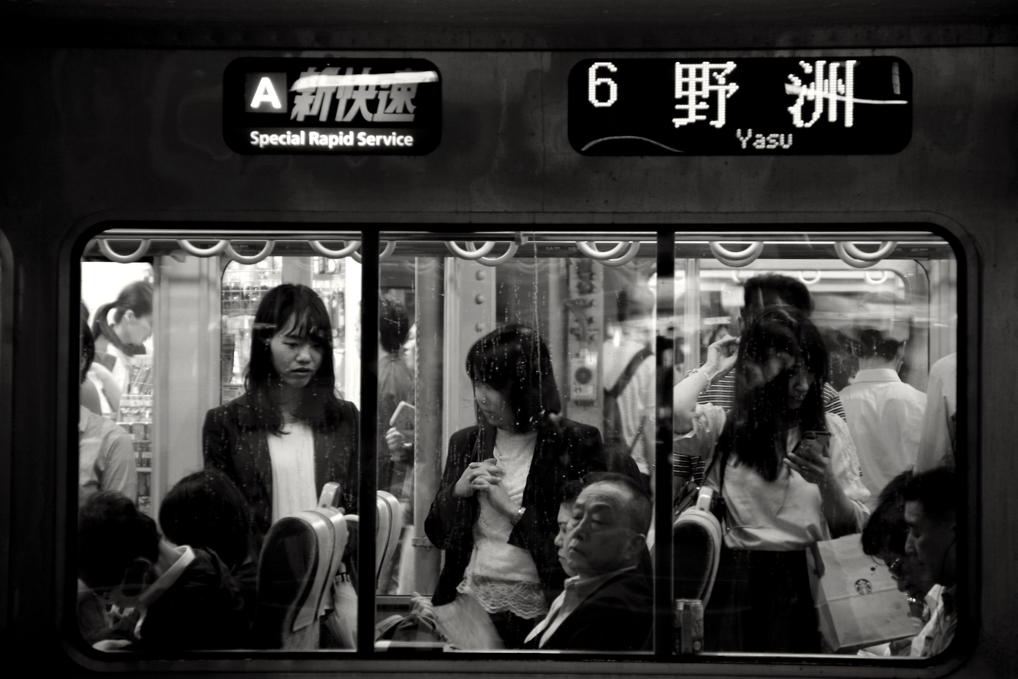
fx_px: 5514
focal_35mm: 195
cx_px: 509
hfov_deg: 10.5
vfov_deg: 7.0
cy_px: 340
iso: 200
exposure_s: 1/10
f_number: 5.6
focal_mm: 130
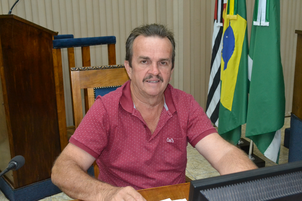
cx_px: 151
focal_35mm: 39
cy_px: 100
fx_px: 327
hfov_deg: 49.6
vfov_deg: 34.2
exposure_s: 1/60
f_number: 7.1
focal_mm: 26
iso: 3200
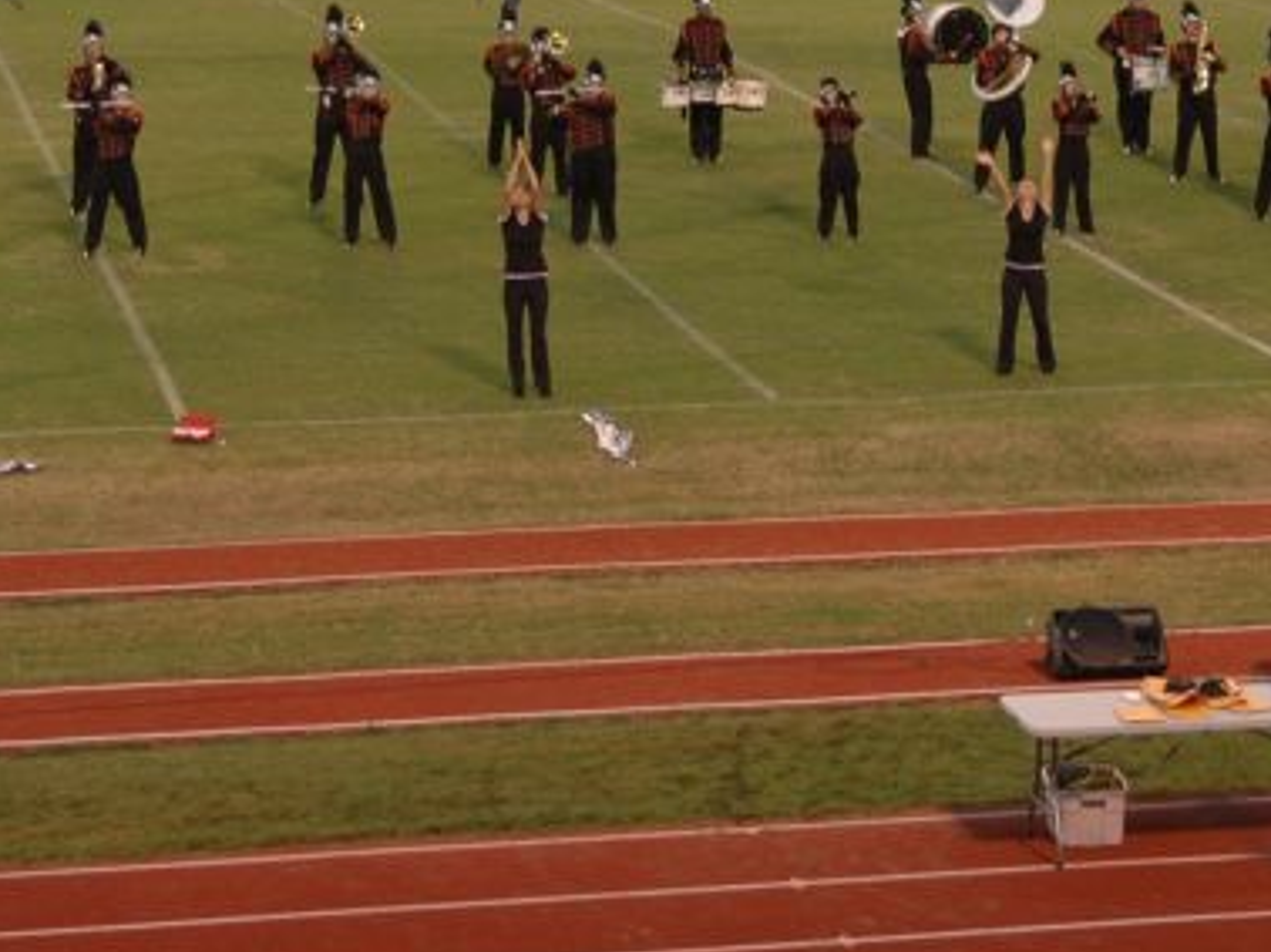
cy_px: 131
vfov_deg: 11.8
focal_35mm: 125
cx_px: 898
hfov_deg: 15.7
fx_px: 4587
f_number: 2.8
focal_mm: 32
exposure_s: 1/60
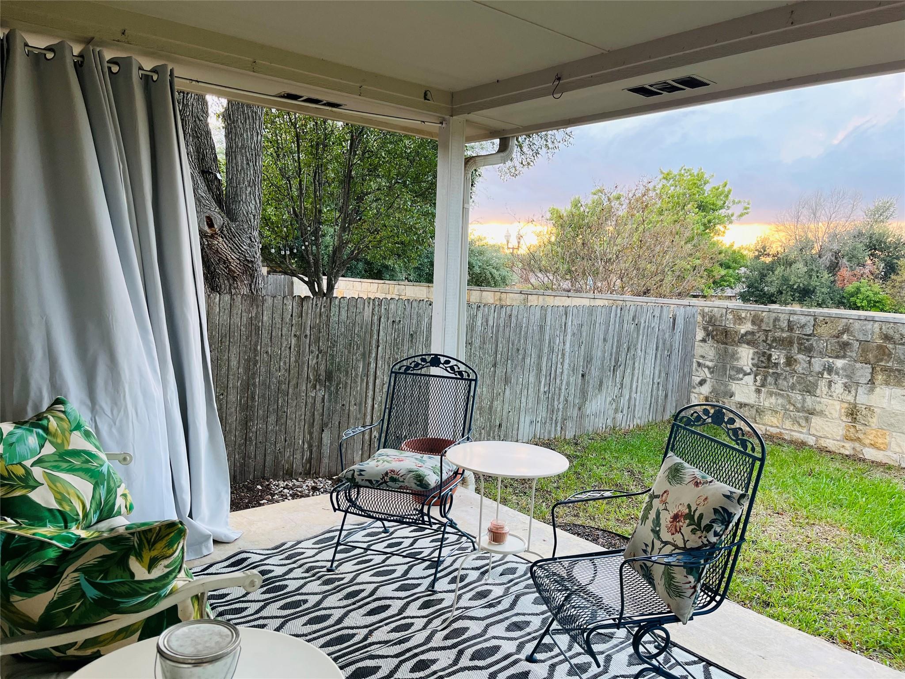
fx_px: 680
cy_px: 340
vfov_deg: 53.1
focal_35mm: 26
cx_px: 452
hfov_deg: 67.3
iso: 80
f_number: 1.6
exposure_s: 1/60
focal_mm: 5.1
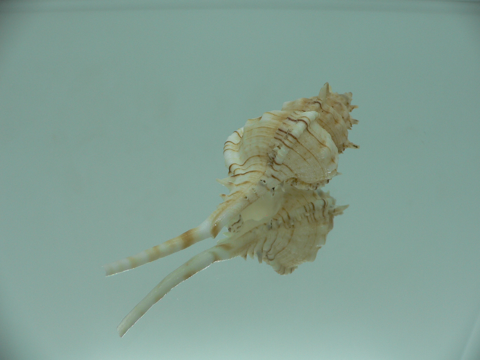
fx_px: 485
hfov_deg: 52.6
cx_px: 240
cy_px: 180
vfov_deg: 40.7
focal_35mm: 35
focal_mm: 4.6
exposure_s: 1/80
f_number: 2.8
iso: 80
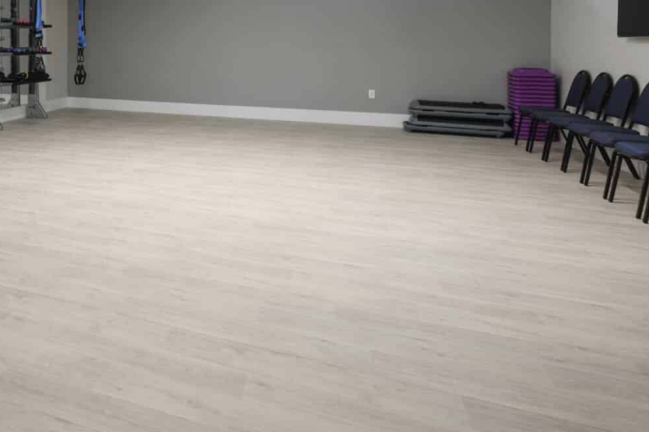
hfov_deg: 56.8
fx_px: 522
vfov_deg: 41.4
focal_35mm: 29
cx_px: 91
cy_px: 43
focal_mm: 14
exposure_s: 1/2
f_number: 10
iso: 100
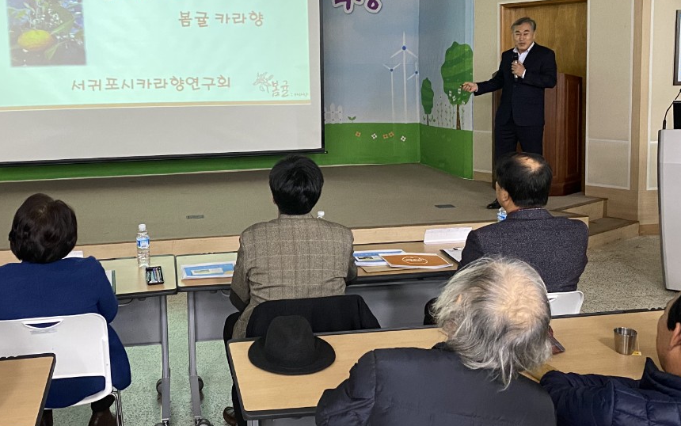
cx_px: 261
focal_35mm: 41
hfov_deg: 47.8
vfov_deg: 31.1
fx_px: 761
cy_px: 155
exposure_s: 1/60.2
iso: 500
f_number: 1.8
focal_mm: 4.25
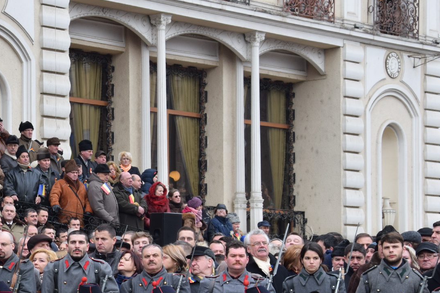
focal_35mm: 126
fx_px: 1540
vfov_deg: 10.8
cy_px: 266
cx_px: 54
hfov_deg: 16.1
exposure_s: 1/100
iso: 160
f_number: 7.1
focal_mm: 40
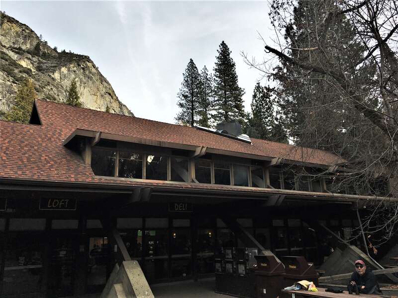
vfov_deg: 48.2
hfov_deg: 61.7
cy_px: 149
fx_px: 333
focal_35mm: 29
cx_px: 199
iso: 25
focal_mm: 4.15
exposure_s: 1/541
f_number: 2.2
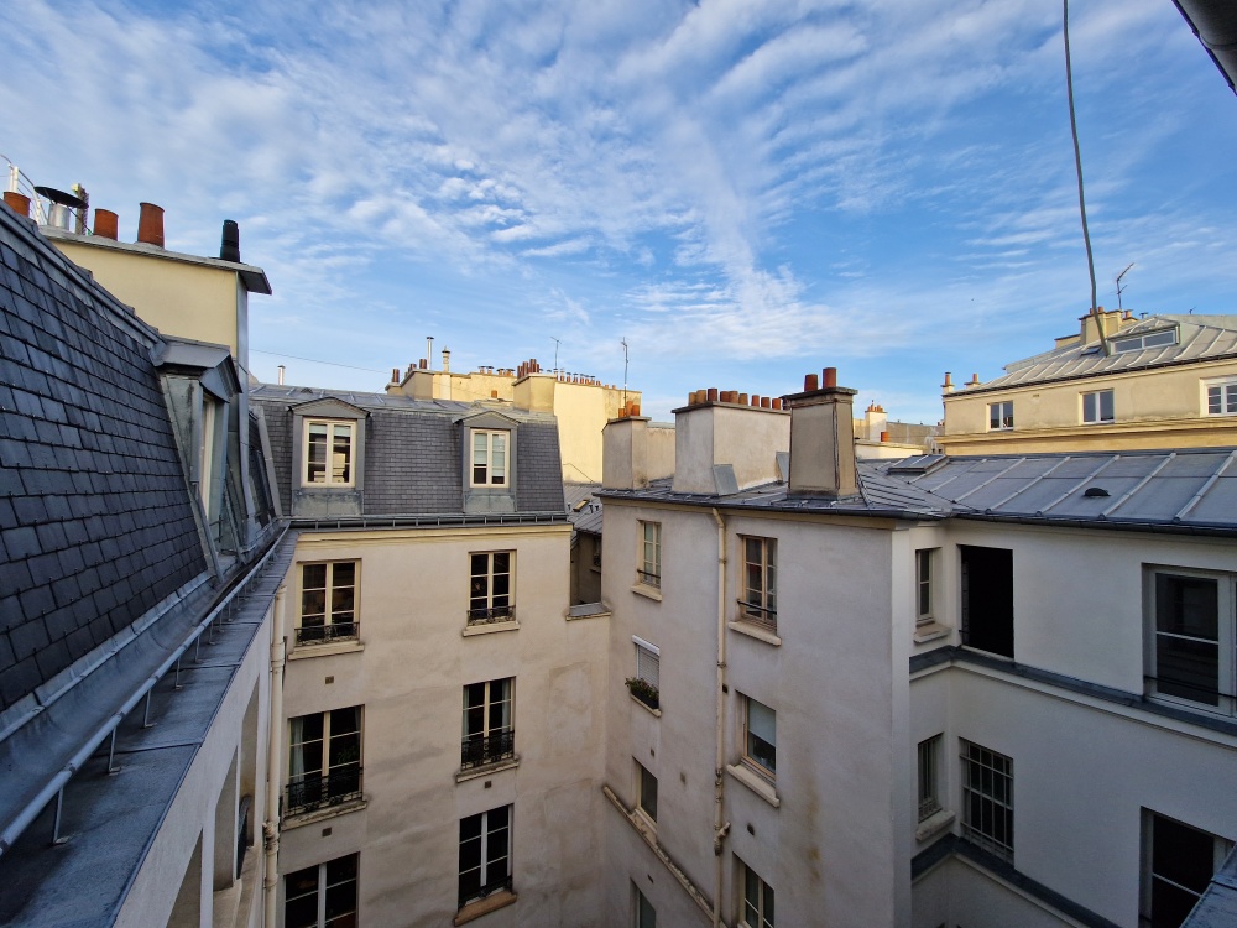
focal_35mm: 13
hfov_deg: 106.2
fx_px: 465
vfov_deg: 89.9
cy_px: 464
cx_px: 618
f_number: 2.2
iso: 50
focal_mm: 2.2
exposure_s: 1/776
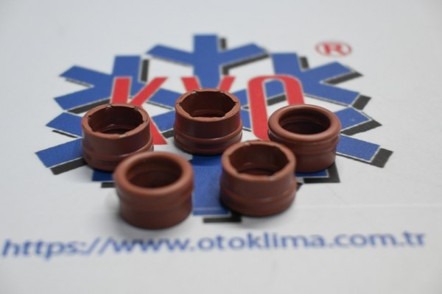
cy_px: 147
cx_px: 221
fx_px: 700
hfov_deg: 35.1
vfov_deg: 23.8
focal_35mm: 57
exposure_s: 1/125
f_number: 5.6
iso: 1600
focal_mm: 38
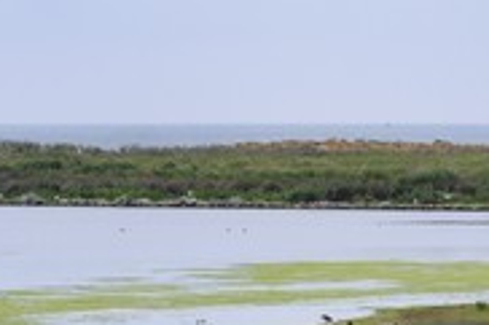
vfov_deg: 3.0
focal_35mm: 461
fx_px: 6256
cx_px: 416
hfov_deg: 4.5
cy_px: 325
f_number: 10
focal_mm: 200
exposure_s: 1/500
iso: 800
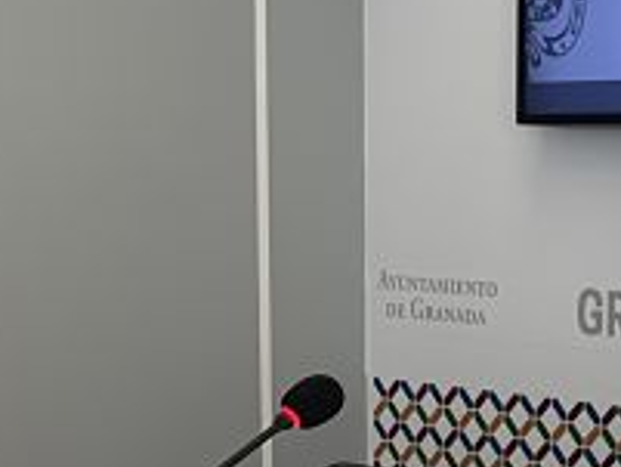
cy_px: 456
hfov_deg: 19.5
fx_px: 1544
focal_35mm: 86
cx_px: 956
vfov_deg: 16.8
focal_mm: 4.25
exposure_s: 1/122
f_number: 1.8
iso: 50
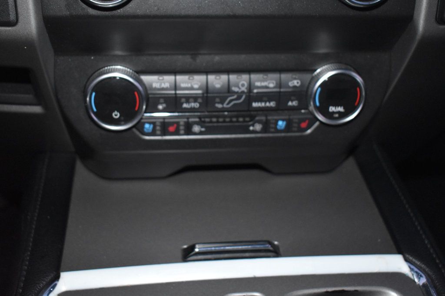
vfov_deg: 29.8
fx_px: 556
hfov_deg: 43.6
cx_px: 222
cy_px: 148
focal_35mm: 45
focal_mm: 30
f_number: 4.2
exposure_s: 1/60
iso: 2800
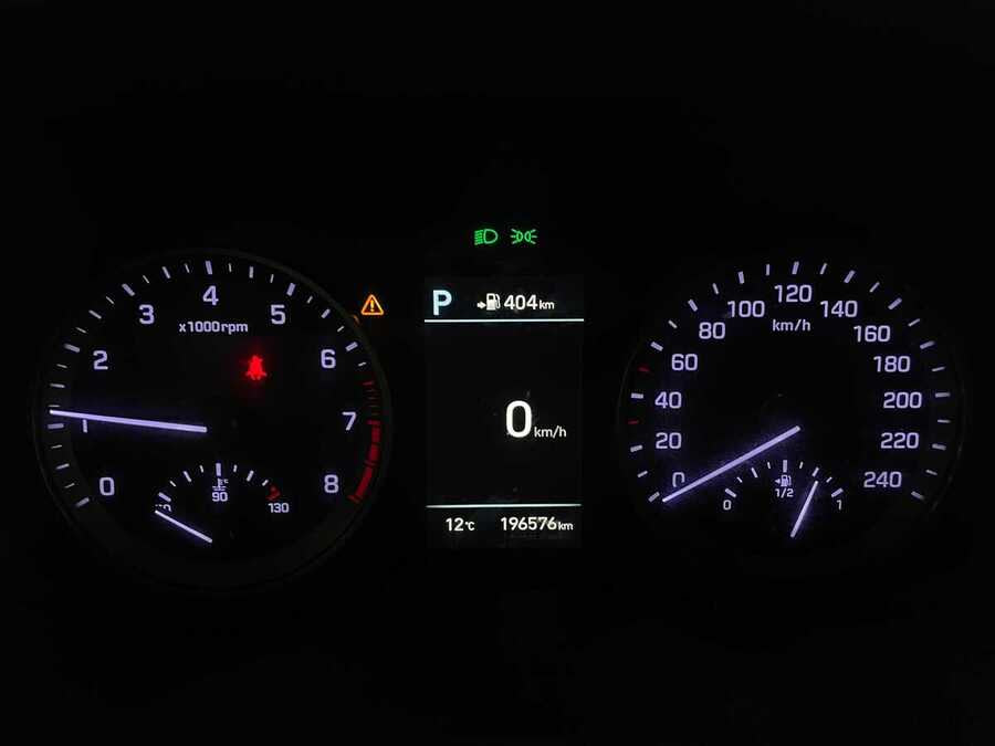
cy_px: 373
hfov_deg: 67.3
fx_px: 747
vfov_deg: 53.1
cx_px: 498
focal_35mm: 26
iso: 160
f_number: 1.6
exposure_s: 1/50
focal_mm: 4.2
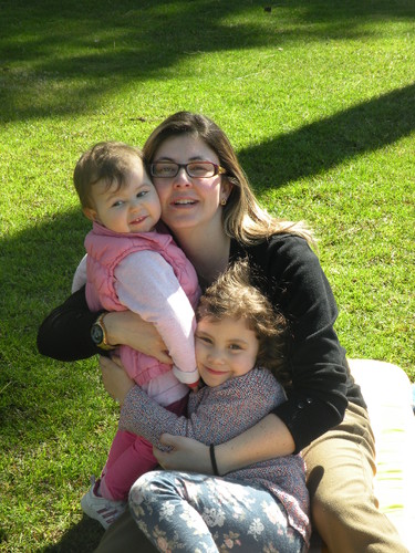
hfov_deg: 17.6
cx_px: 208
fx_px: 1343
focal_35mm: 84
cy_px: 276
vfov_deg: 23.3
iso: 64
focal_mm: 14.9
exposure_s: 1/124
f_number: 5
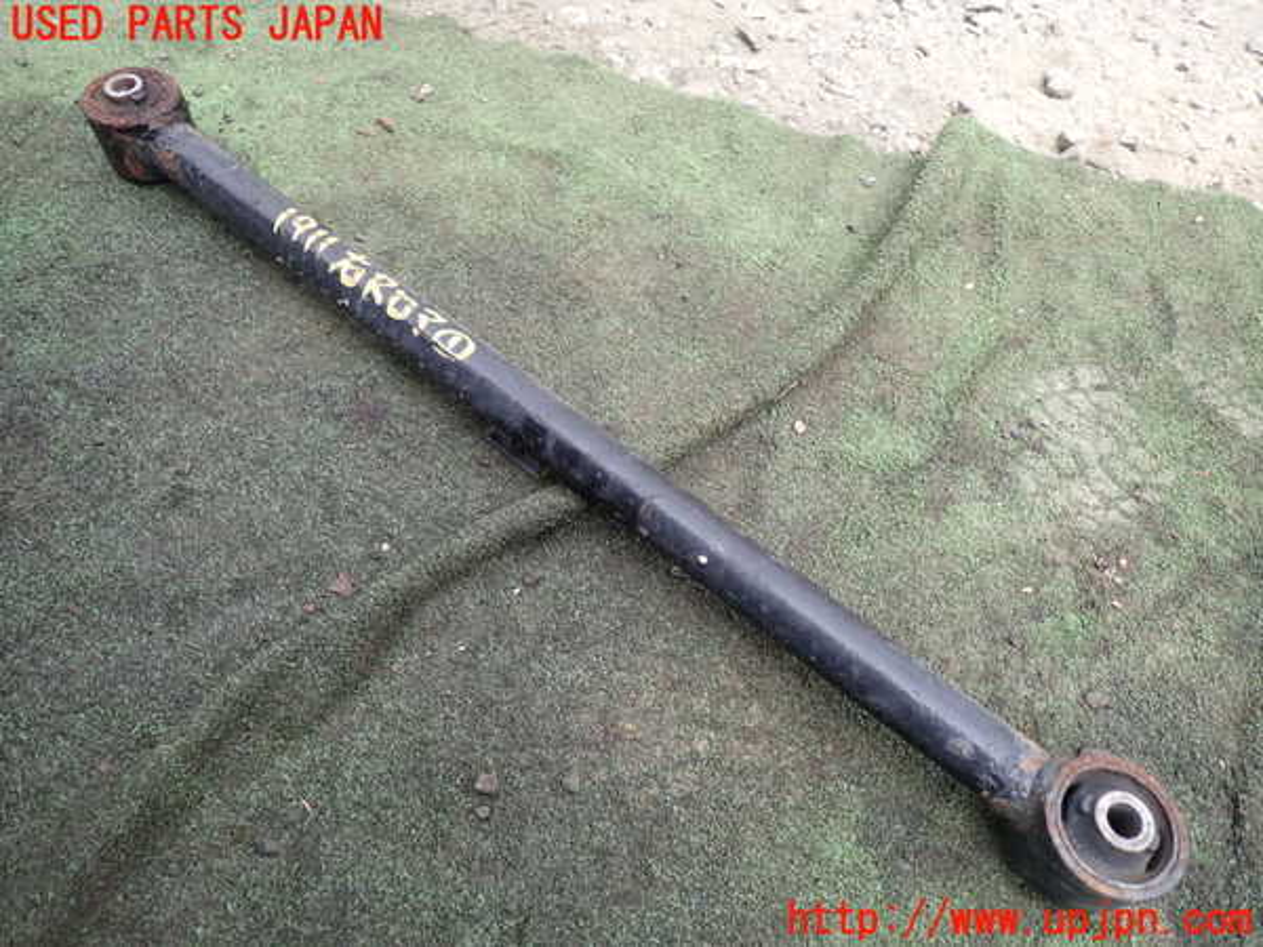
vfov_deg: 54.9
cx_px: 632
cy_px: 474
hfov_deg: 69.4
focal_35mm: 25
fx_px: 912
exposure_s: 1/100
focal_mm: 4.5
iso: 100
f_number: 2
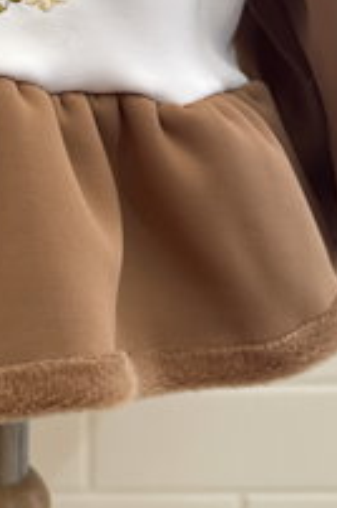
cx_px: 3
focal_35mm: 66
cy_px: 16
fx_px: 930
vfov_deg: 28.9
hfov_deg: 19.9
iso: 160
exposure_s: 1/50
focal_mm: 6.76
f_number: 1.78
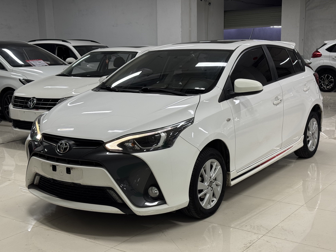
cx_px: 168
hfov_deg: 39.7
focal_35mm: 48
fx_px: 466
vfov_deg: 30.3
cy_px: 126
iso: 64
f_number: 1.78
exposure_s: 1/50
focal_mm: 6.76
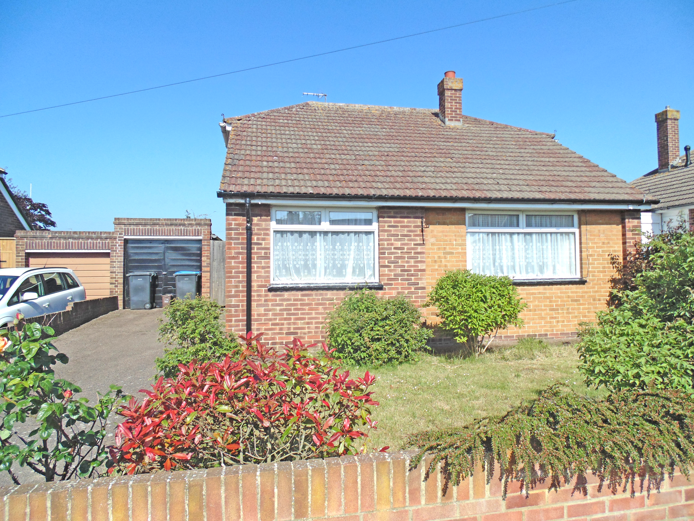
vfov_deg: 61.1
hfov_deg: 76.4
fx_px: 441
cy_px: 260
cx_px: 347
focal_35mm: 22
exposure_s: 1/125
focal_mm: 4
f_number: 9.7
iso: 80
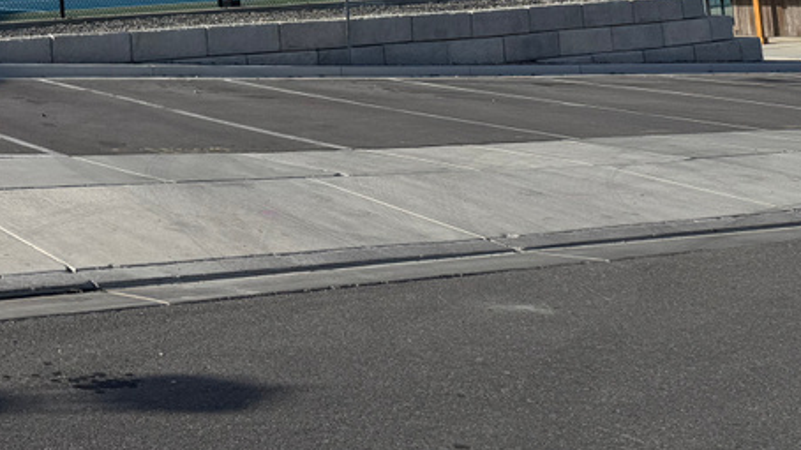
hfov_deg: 31.3
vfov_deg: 18.4
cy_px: -191
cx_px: -90
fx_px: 1253
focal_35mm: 59
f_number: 1.78
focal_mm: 6.76
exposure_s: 1/5814
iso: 80
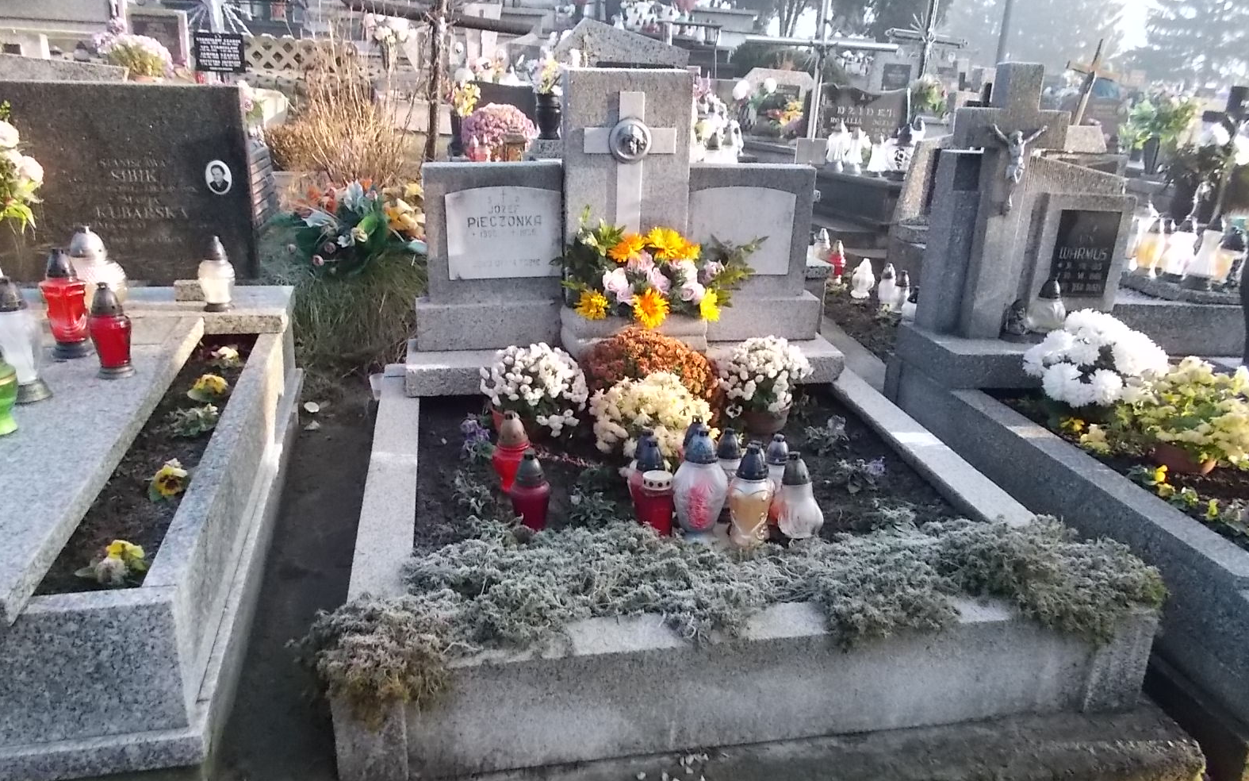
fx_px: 953
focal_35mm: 28
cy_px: 445
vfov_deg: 44.4
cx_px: 619
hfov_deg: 66.5
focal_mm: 4.6
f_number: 8
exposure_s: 1/80
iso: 400
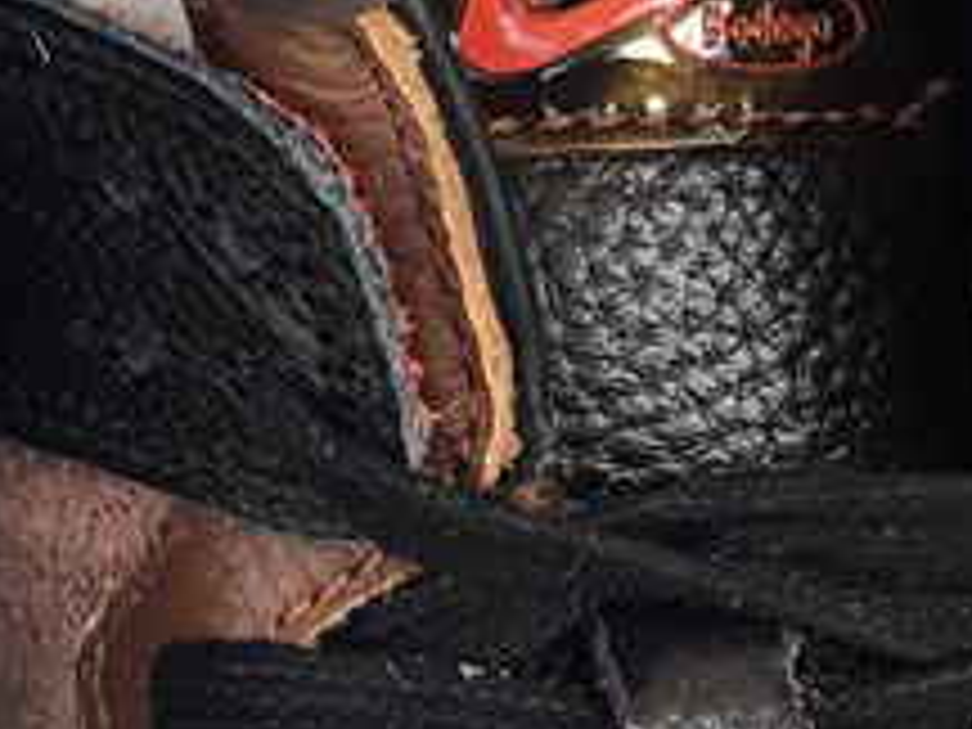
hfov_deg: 14.9
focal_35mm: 129
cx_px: -108
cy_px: 146
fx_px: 3622
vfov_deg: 11.5
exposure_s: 1/124
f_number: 2.4
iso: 25
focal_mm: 3.3
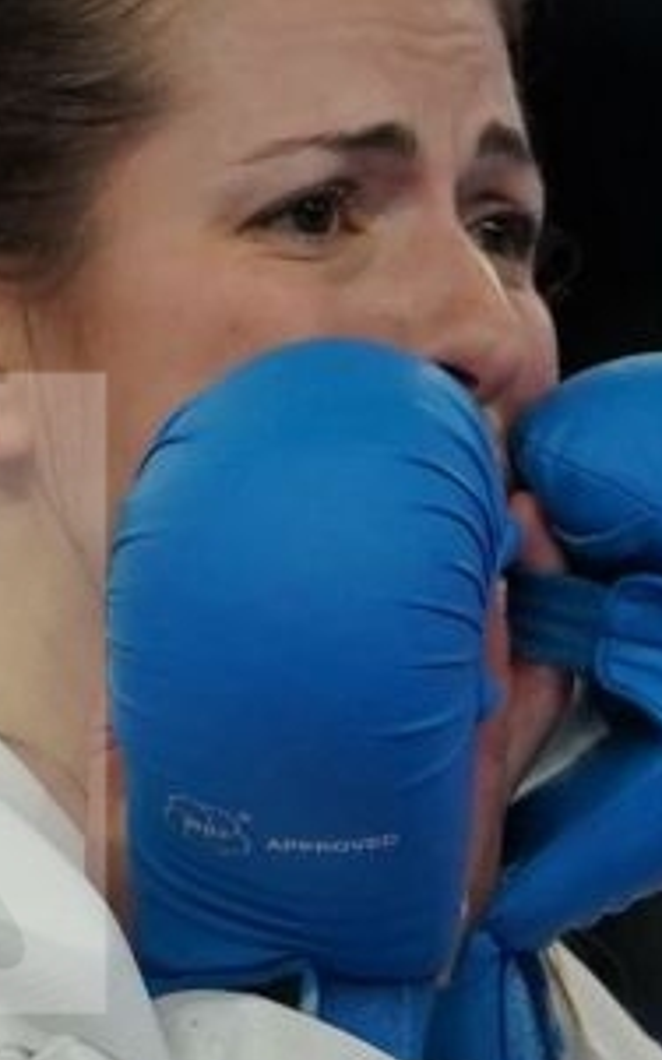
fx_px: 52765
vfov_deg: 1.2
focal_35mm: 1827
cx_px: 972
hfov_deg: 0.7
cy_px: 694
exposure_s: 1/1000
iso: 1250
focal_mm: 200
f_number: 2.8
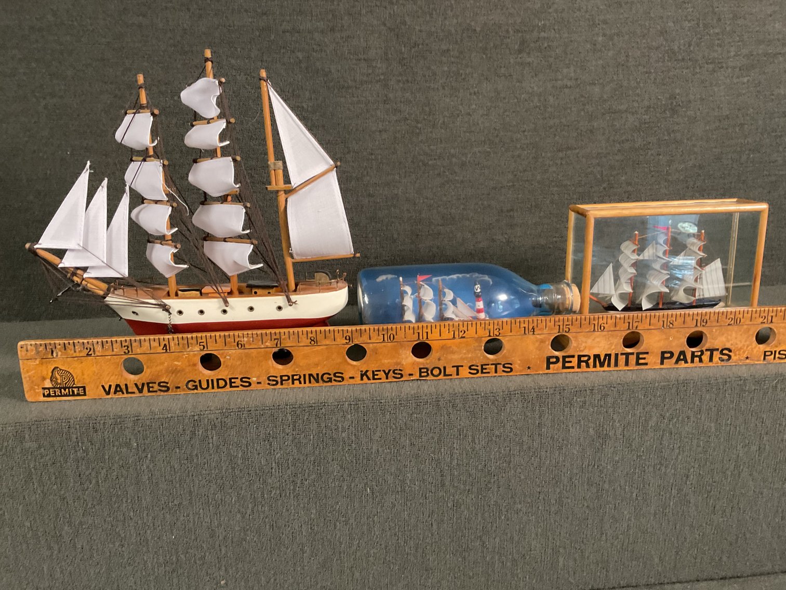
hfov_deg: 61.7
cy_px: 295
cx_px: 393
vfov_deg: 48.2
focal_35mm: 29
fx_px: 659
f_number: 1.8
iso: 250
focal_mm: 3
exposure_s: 1/40
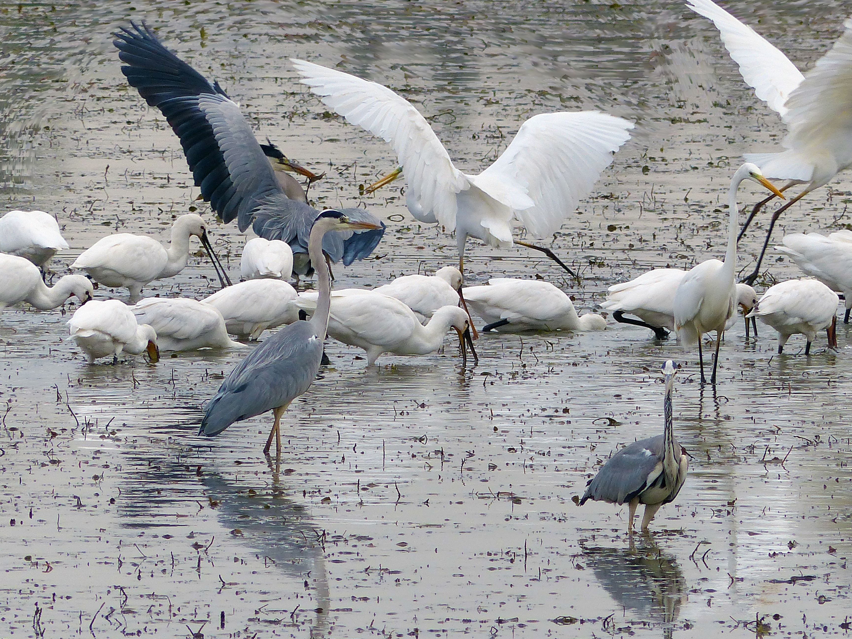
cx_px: 478
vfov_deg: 1.9
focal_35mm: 767
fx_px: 18877
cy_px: 286
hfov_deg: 2.6
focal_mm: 108
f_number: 4
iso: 100
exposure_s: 1/400
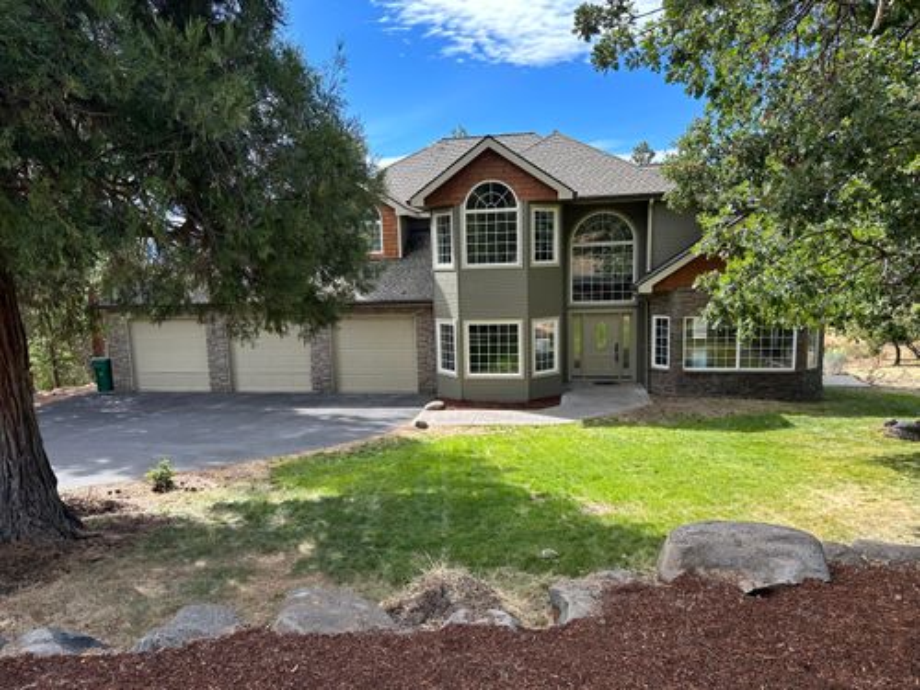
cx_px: 460
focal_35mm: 24
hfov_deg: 71.6
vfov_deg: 56.8
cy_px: 345
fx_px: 638
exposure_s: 1/1062
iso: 80
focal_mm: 6.86
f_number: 1.78
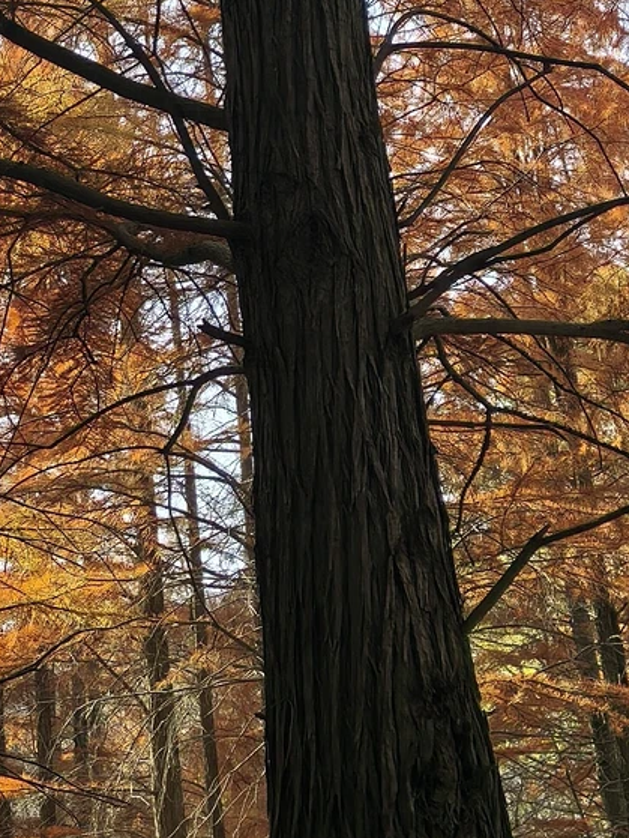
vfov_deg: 19.3
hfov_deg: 14.7
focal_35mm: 98
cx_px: -74
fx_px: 2373
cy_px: -41
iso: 50
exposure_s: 1/915
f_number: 1.9
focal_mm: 5.52
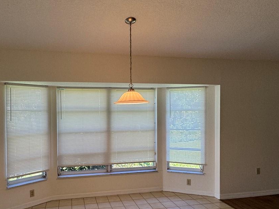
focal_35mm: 27
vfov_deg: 51.2
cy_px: 116
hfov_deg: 64.7
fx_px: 218
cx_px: 111
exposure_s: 1/120
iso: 100
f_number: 2.2
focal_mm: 2.22
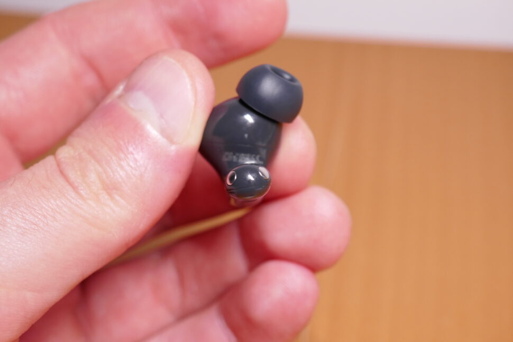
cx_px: 256
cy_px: 171
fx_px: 1097
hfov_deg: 26.3
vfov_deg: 17.7
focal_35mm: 77
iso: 500
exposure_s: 1/80
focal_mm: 28
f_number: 4.7
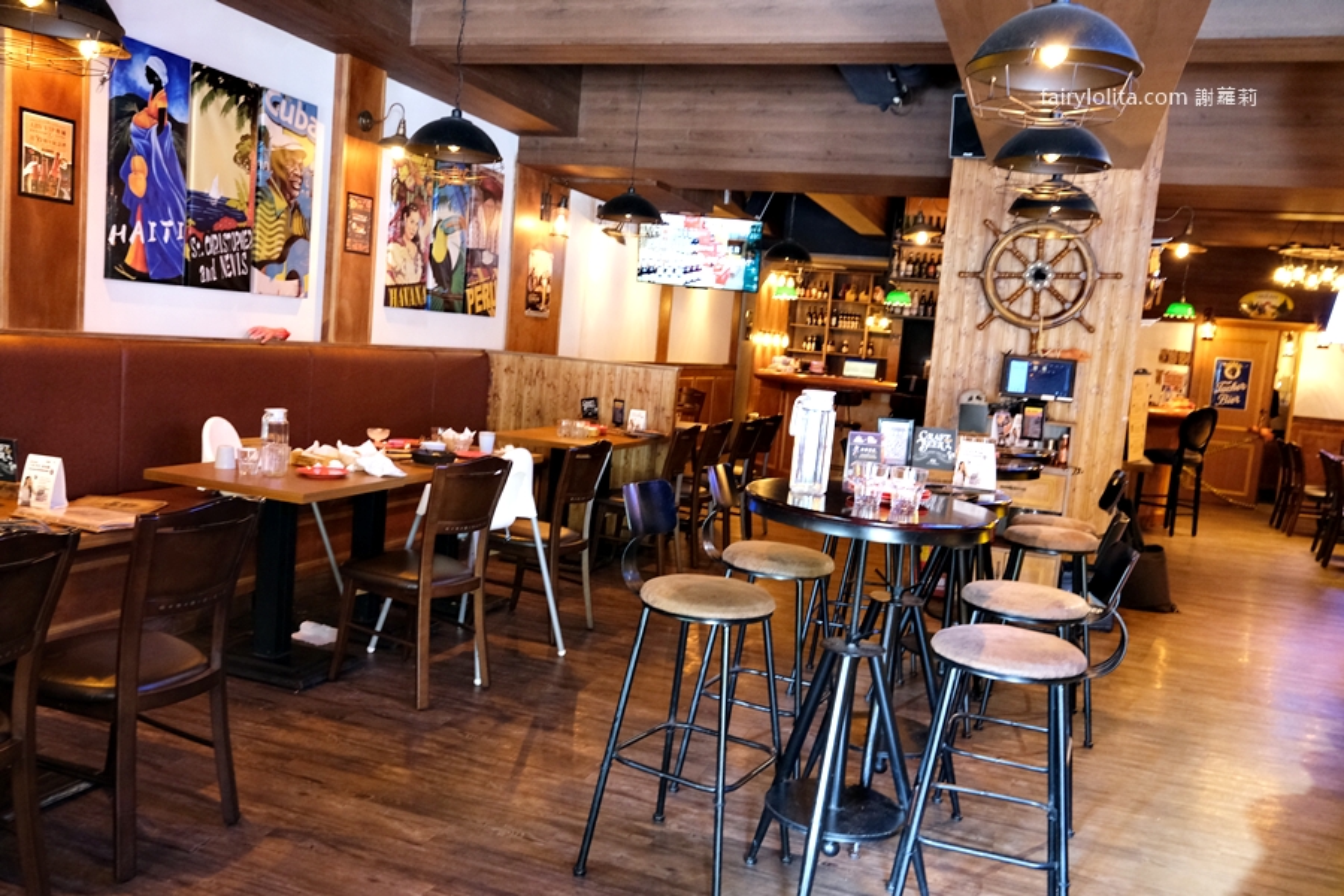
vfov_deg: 47.9
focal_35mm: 27
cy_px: 448
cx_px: 672
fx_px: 1008
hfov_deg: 67.4
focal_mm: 18
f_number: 4
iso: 2500
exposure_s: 1/15
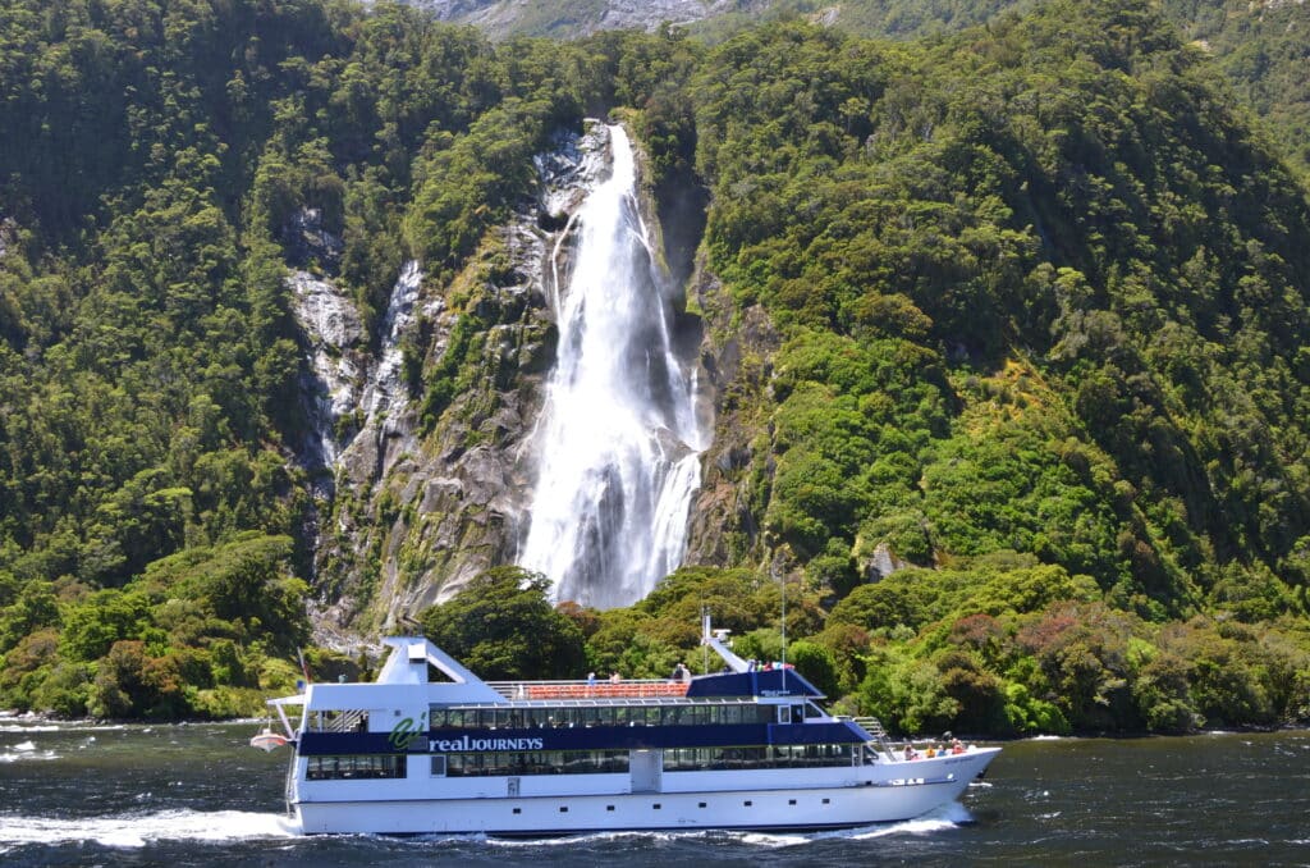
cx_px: 655
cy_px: 434
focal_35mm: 48
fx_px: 1743
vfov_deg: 27.9
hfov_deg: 41.2
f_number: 5.6
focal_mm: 32
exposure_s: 1/125
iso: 220
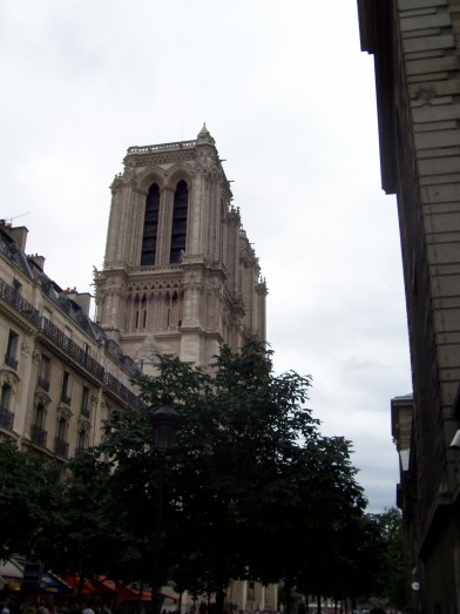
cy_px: 301
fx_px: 691
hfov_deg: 36.8
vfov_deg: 47.9
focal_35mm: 39
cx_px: 201
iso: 80
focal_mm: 5.6
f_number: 5.1
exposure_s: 1/244
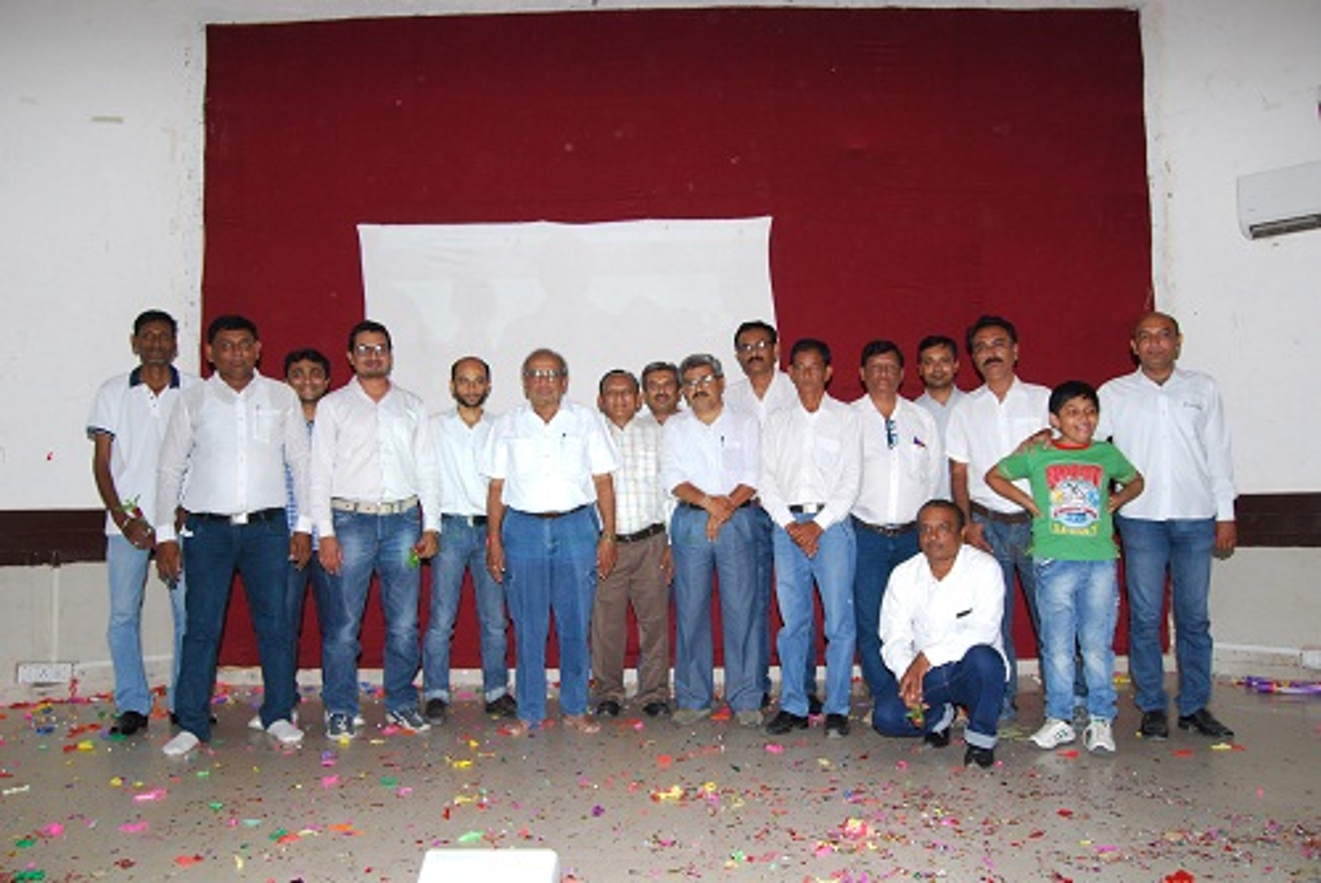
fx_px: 991
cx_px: 660
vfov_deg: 48.0
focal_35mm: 27
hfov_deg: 67.4
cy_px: 442
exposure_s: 1/100
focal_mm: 18
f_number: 6.3
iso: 400
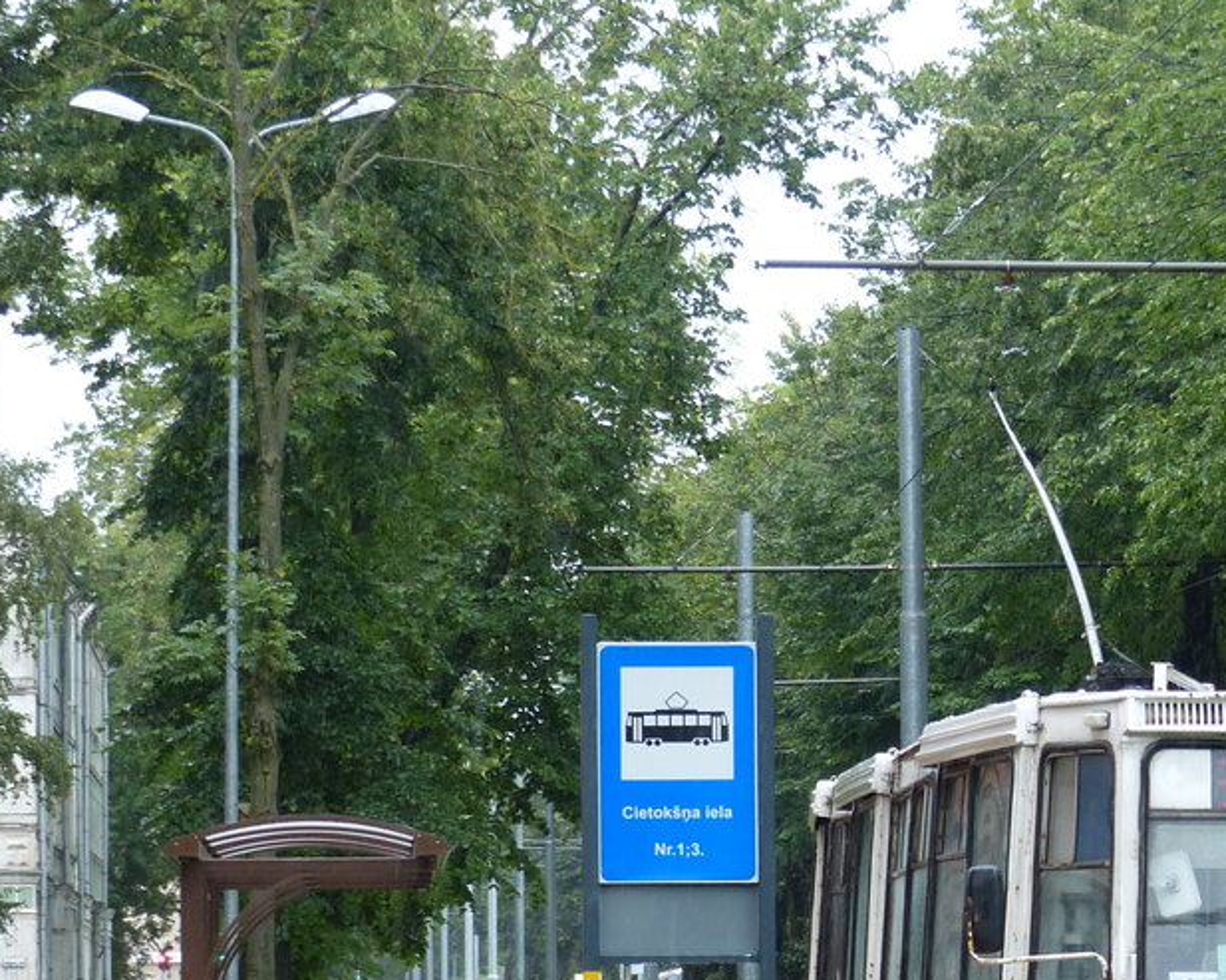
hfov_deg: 9.3
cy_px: 805
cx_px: 1131
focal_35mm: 207
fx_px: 7507
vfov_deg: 7.5
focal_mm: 19.6
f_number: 2.8
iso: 200
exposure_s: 1/200
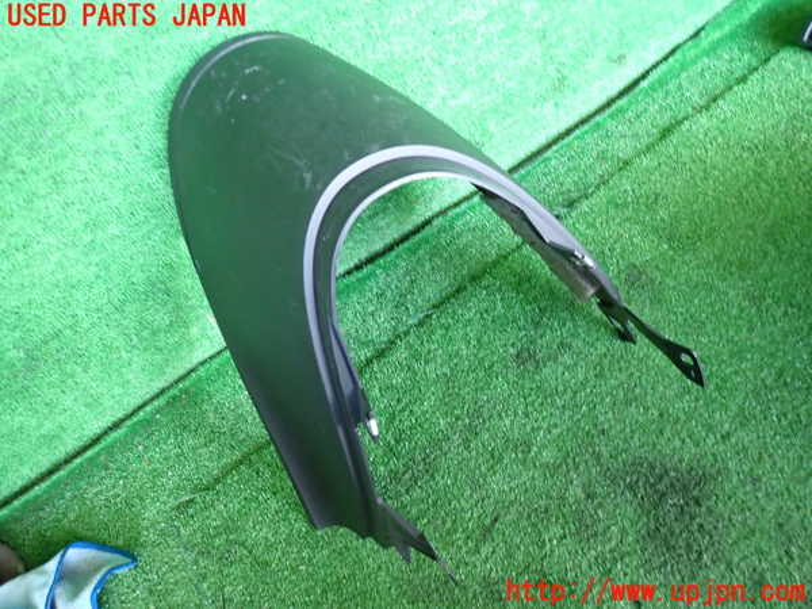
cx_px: 406
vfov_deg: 54.9
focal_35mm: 25
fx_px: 586
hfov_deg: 69.4
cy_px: 304
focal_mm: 4.5
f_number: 2
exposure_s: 1/30
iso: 320
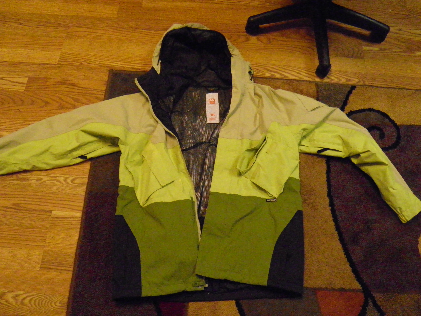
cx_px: 210
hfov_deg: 61.7
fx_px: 353
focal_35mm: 29
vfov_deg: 48.2
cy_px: 162
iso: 800
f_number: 3.2
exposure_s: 1/60
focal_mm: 4.9
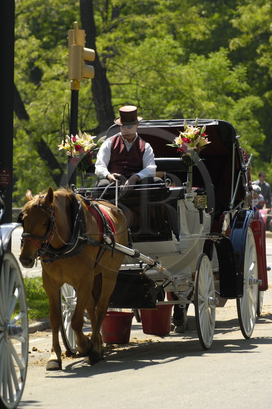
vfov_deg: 7.9
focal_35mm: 262
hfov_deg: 5.2
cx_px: 136
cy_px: 204
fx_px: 2984
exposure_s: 1/250
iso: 100
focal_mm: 175
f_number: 5.6
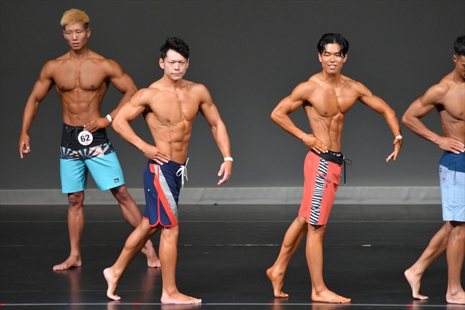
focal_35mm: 345
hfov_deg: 6.0
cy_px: 155
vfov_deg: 4.0
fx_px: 4454
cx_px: 232
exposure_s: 1/400
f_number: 5.6
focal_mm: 230
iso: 4000
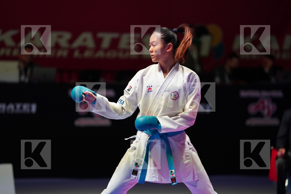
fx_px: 1600
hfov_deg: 10.4
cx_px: 146
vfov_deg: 6.9
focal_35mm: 198
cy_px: 97
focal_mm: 198
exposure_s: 1/1000
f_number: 2.8
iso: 2500
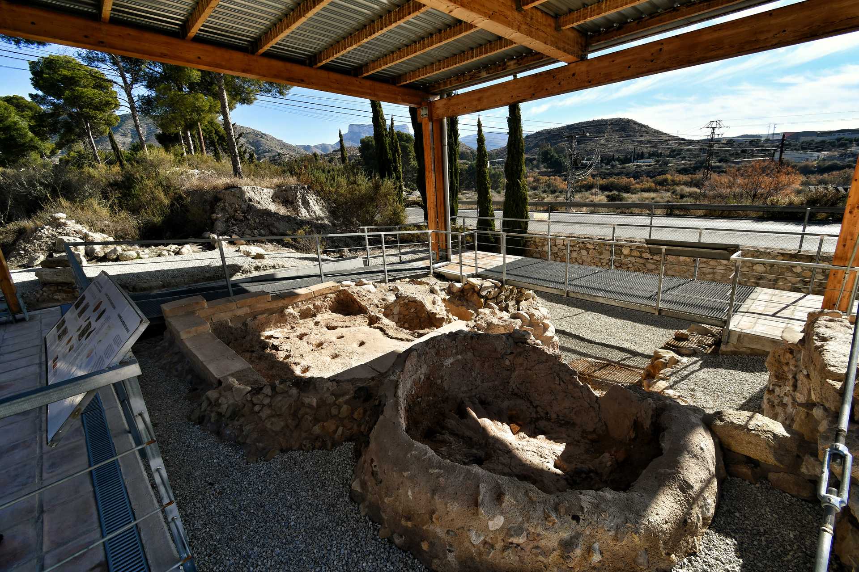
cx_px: 430
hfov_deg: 100.4
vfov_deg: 77.3
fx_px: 358
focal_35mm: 15
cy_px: 286
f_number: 8
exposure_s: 1/250
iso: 100
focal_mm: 10
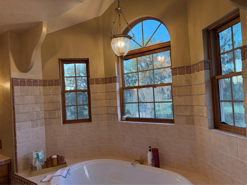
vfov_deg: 56.8
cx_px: 124
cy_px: 92
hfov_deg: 71.6
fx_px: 171
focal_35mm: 24
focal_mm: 6.76
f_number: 1.78
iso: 200
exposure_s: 1/160
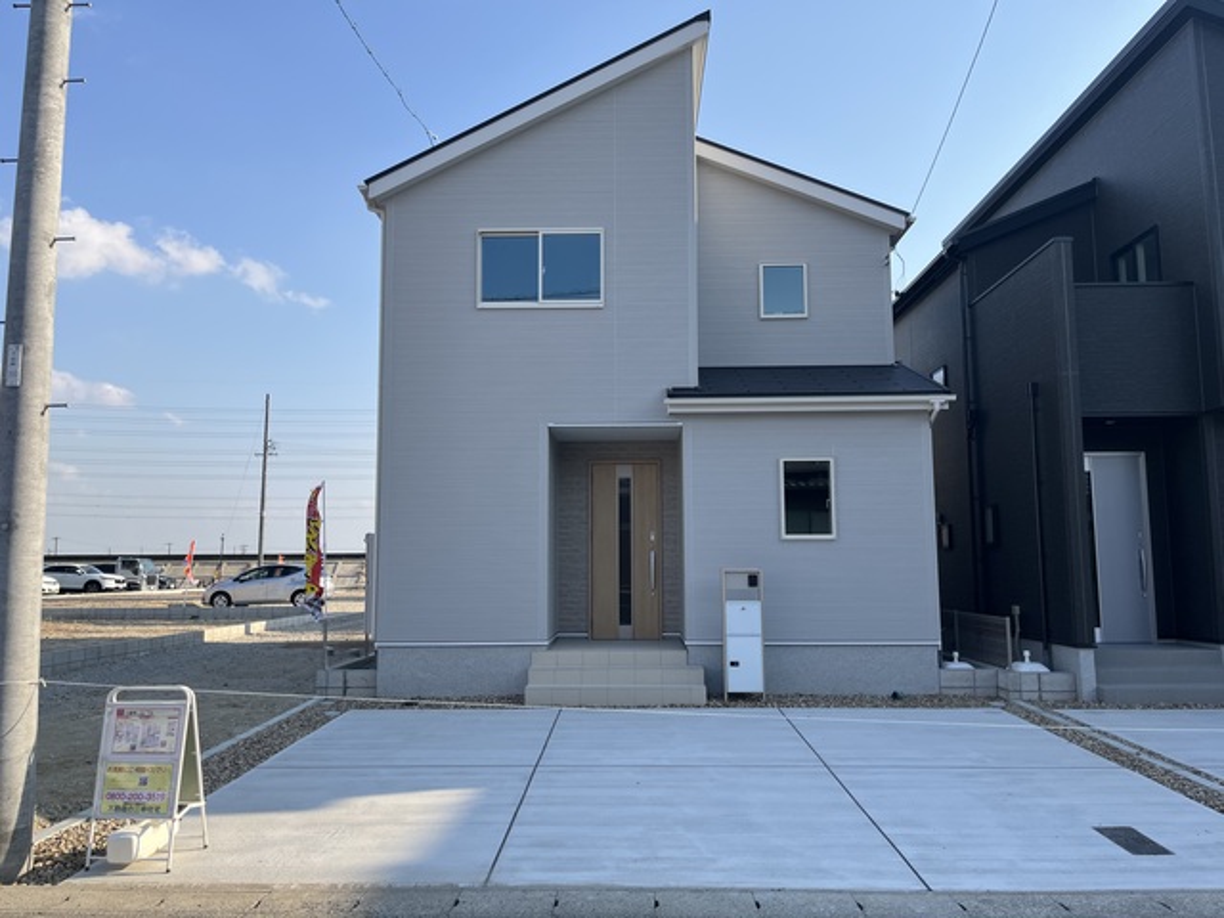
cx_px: 612
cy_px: 459
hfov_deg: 67.3
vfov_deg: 53.1
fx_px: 919
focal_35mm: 26
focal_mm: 5.1
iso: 50
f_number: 1.6
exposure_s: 1/2222
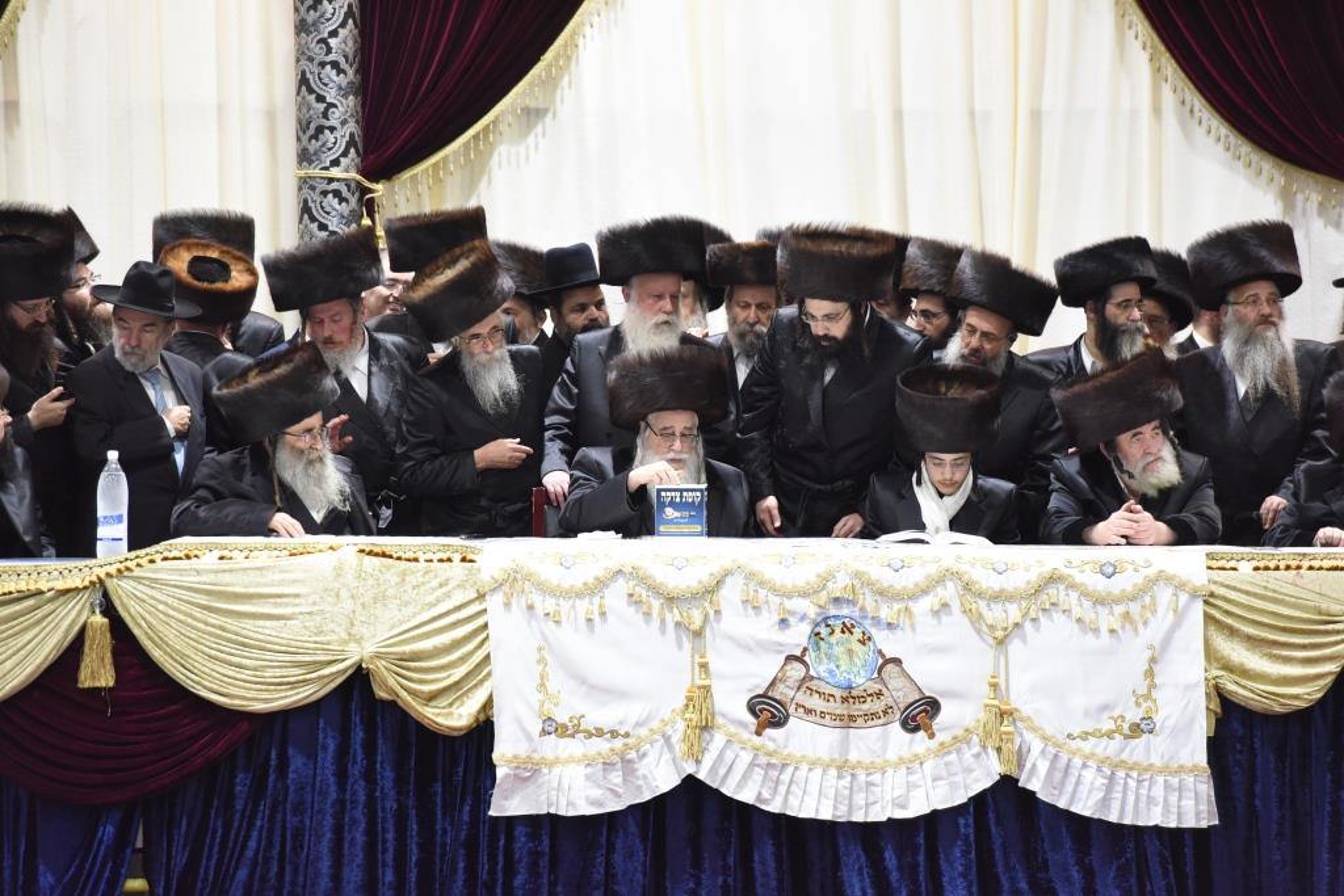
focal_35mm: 200
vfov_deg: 6.9
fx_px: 7467
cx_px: 672
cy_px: 448
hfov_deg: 10.3
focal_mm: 200
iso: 3200
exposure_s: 1/125
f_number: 5
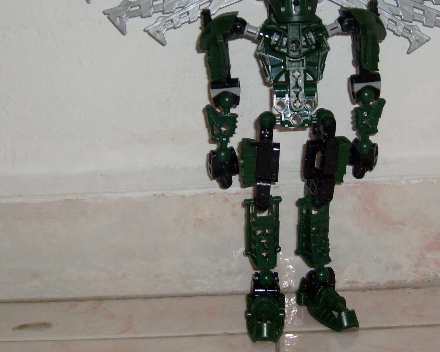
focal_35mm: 56
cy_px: 122
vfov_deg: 27.0
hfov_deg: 33.6
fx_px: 729
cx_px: 237
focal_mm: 5.8
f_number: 2.8
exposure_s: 1/45
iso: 100
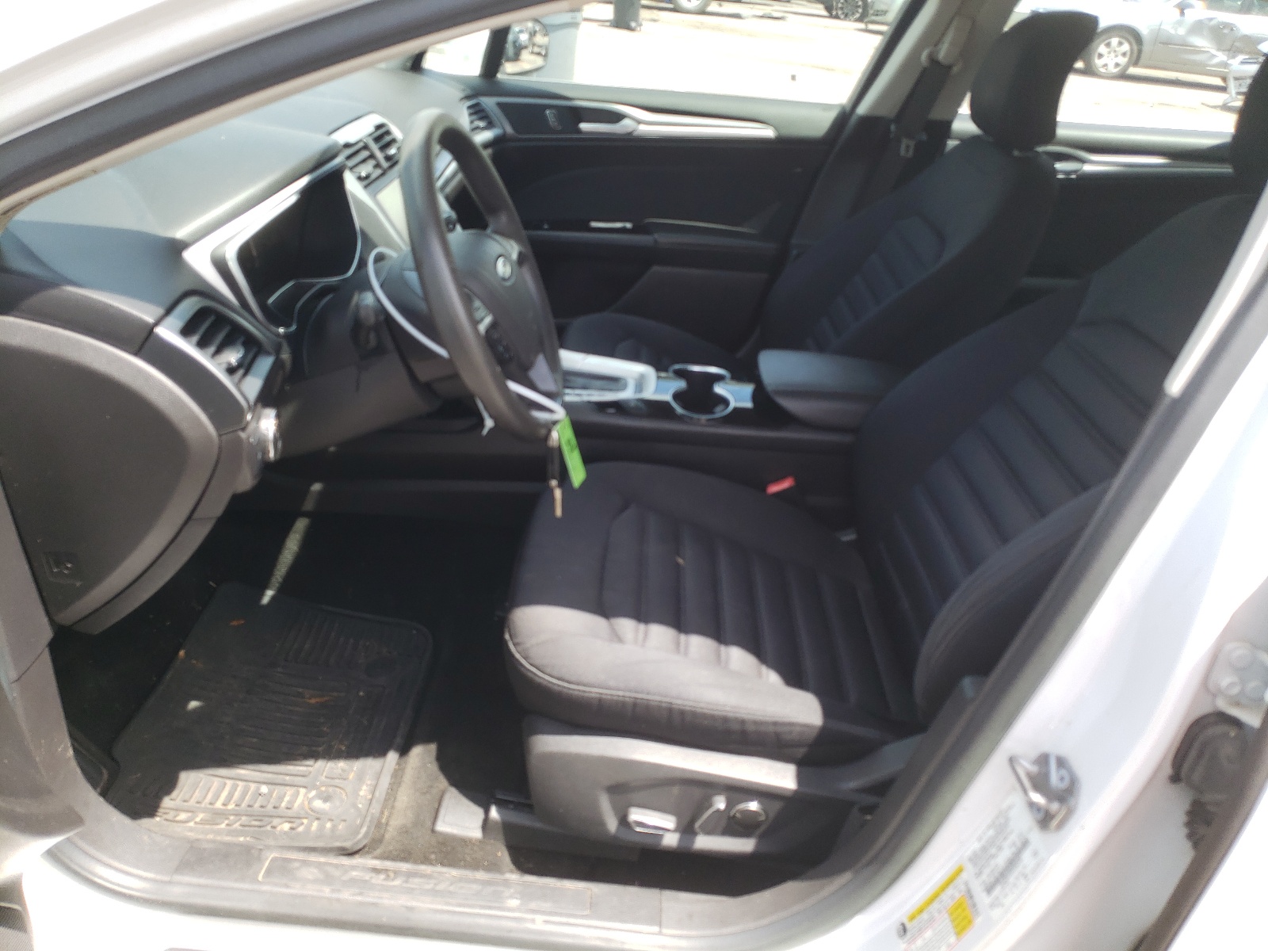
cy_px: 476
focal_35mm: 26
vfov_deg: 53.1
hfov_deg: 67.3
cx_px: 634
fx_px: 952
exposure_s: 1/500
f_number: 1.5
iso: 50
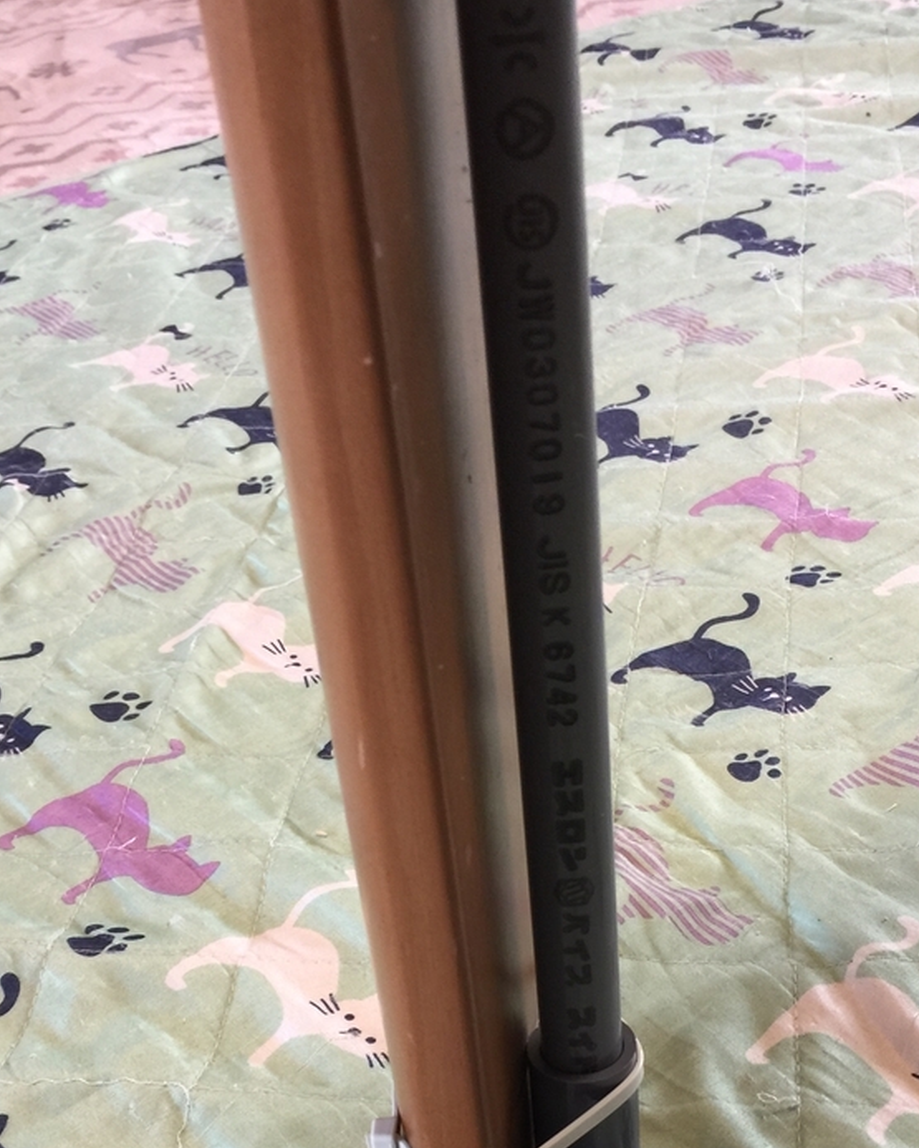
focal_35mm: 49
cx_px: 513
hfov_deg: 30.8
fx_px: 1665
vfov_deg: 36.6
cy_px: 934
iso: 50
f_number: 2.2
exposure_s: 1/15
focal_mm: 4.15
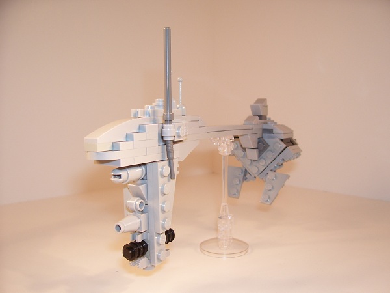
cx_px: 195
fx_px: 383
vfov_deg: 41.8
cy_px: 146
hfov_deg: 54.0
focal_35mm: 34
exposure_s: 1/250
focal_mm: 5.6
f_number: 2.7
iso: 80
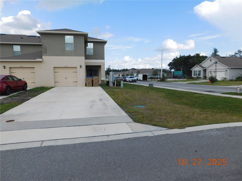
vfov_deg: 58.9
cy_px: 90
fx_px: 161
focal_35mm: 23
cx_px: 121
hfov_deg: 73.9
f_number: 3
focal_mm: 4
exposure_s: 1/1250
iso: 125
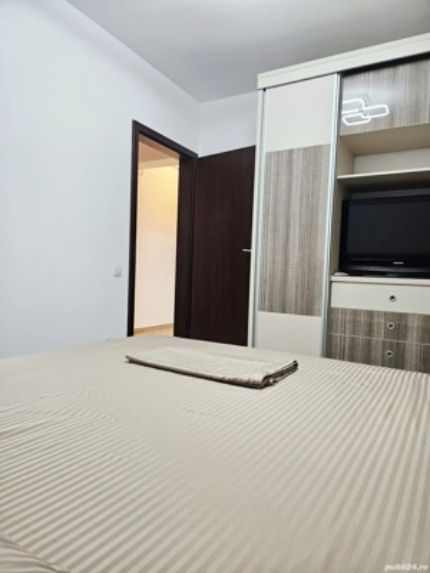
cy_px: 286
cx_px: 215
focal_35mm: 23
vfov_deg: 73.9
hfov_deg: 58.9
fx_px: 381
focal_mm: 5.4
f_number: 1.8
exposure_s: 1/101
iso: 320
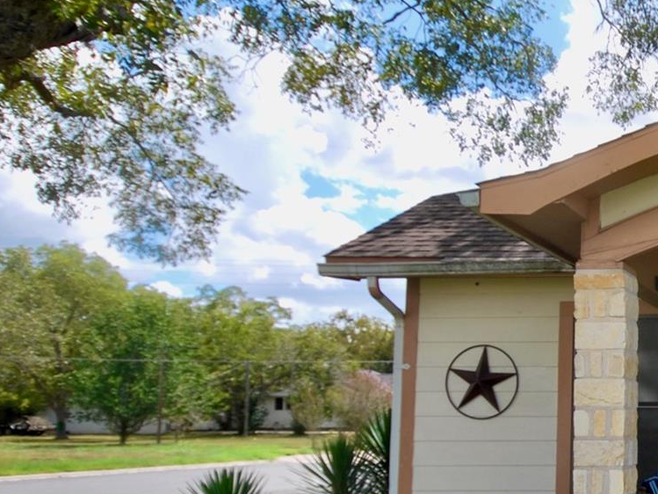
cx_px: 819
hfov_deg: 30.6
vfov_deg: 28.1
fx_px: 976
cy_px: 345
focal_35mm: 51
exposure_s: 1/250
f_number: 8
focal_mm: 13
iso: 100
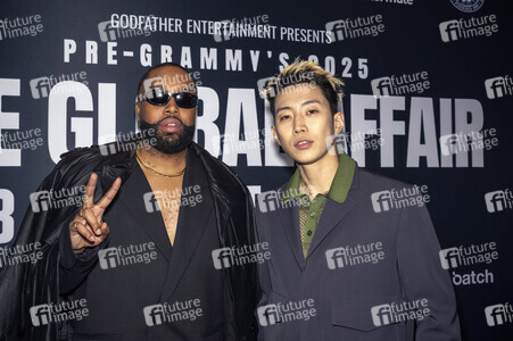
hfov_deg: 49.6
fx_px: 555
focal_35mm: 39
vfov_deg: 34.2
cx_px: 256
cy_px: 170
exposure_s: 1/200
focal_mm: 39
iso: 800
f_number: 5.6
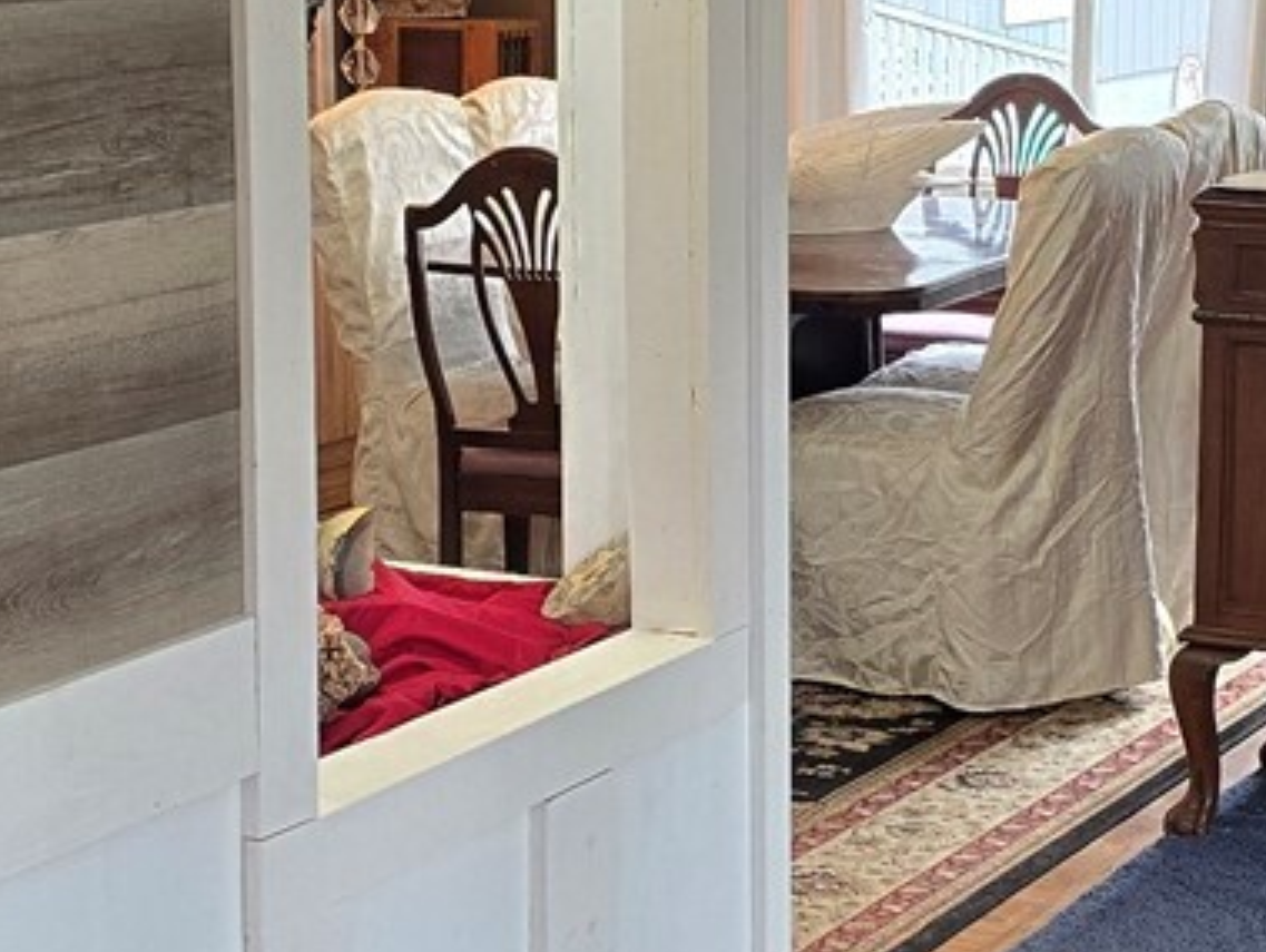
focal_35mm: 97
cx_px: 608
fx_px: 3551
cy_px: 414
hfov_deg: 20.2
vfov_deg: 15.3
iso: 200
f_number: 1.7
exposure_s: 1/120
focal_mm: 6.3
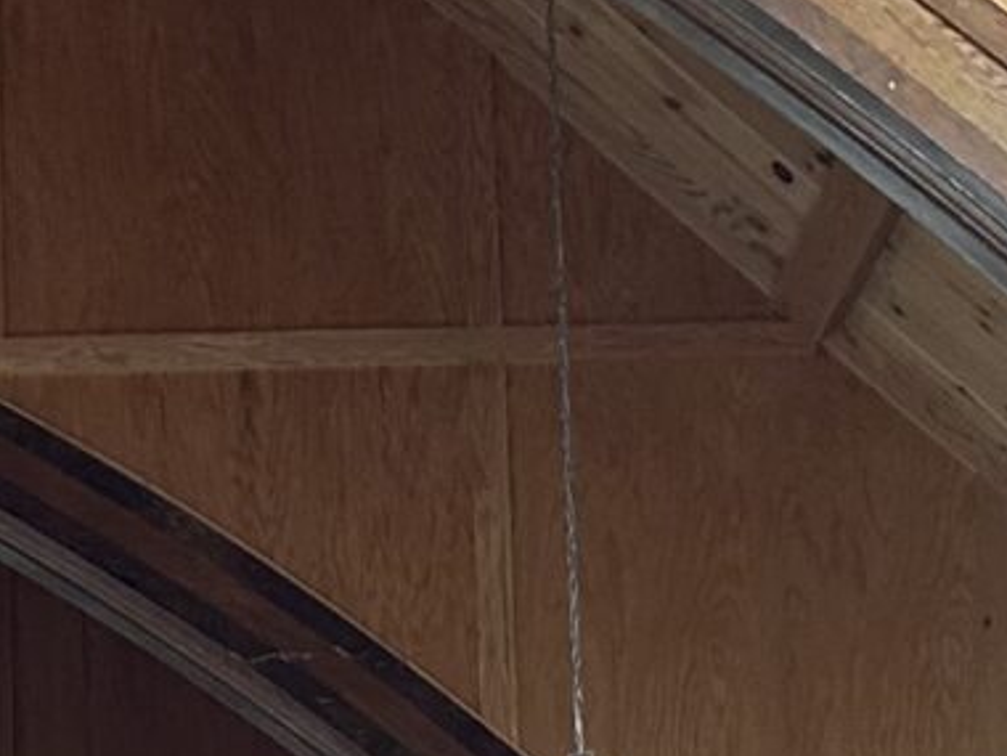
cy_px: 1809
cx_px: -639
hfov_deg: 10.8
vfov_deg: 7.9
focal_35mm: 175
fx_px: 5091
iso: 125
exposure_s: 1/60
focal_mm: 5.7
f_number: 1.5
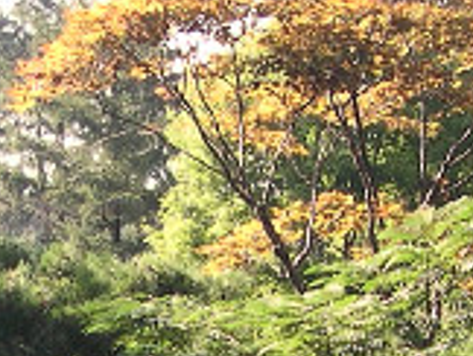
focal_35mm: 199
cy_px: 508
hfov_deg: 9.9
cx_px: 3
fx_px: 2723
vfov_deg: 7.4
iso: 100
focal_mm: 8
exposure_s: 1/320
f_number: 2.8
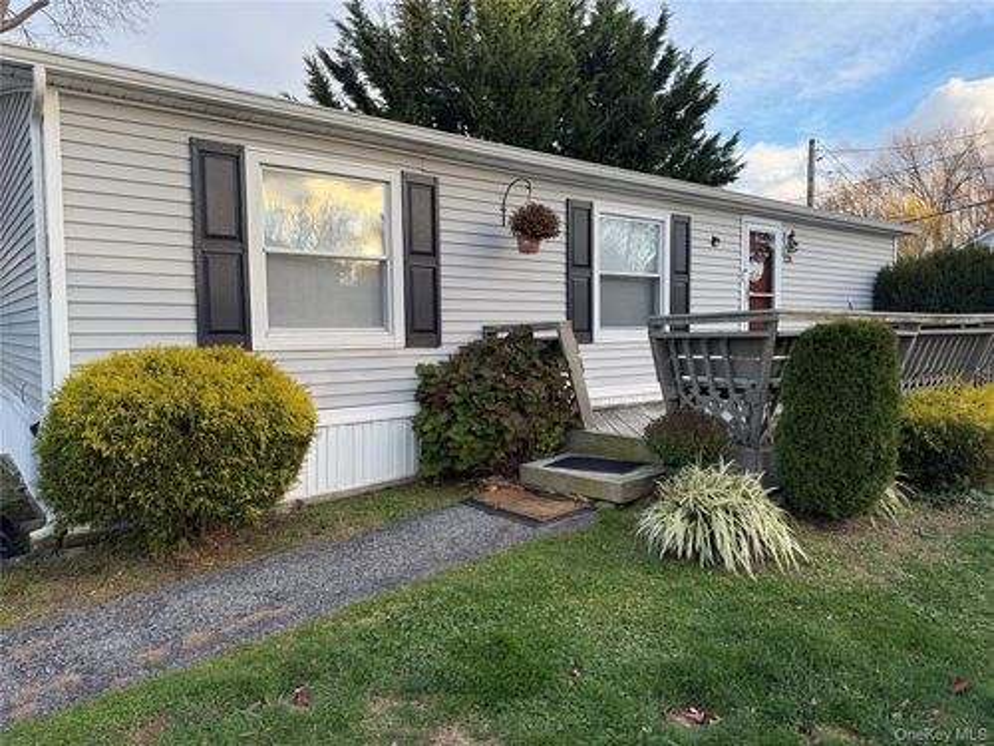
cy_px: 373
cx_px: 497
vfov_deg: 56.8
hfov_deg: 71.6
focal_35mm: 24
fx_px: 689
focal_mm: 6.76
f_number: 1.78
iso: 100
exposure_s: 1/722
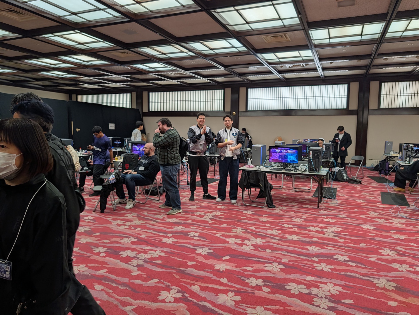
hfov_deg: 71.5
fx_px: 291
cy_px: 158
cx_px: 210
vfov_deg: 56.9
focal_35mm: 24
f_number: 1.68
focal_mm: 6.9
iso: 19
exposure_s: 1/113
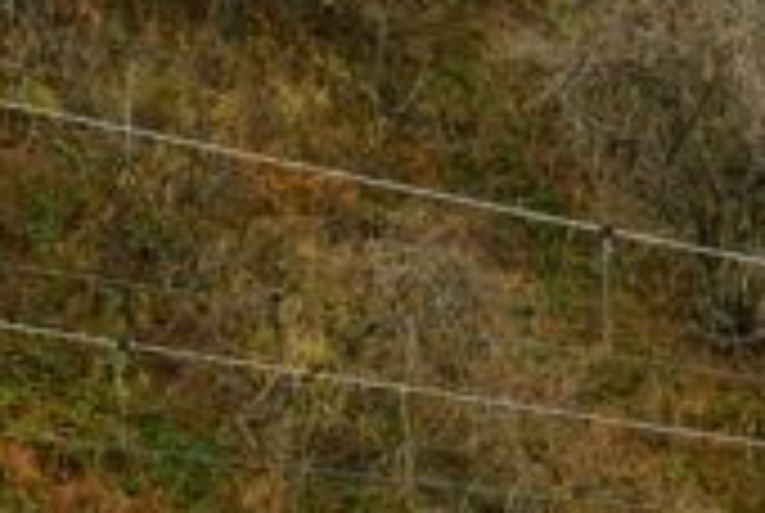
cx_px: 1652
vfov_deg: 7.6
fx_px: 3704
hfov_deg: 10.6
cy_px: 1030
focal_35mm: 174
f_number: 5.6
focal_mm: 37
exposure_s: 1/90
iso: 100
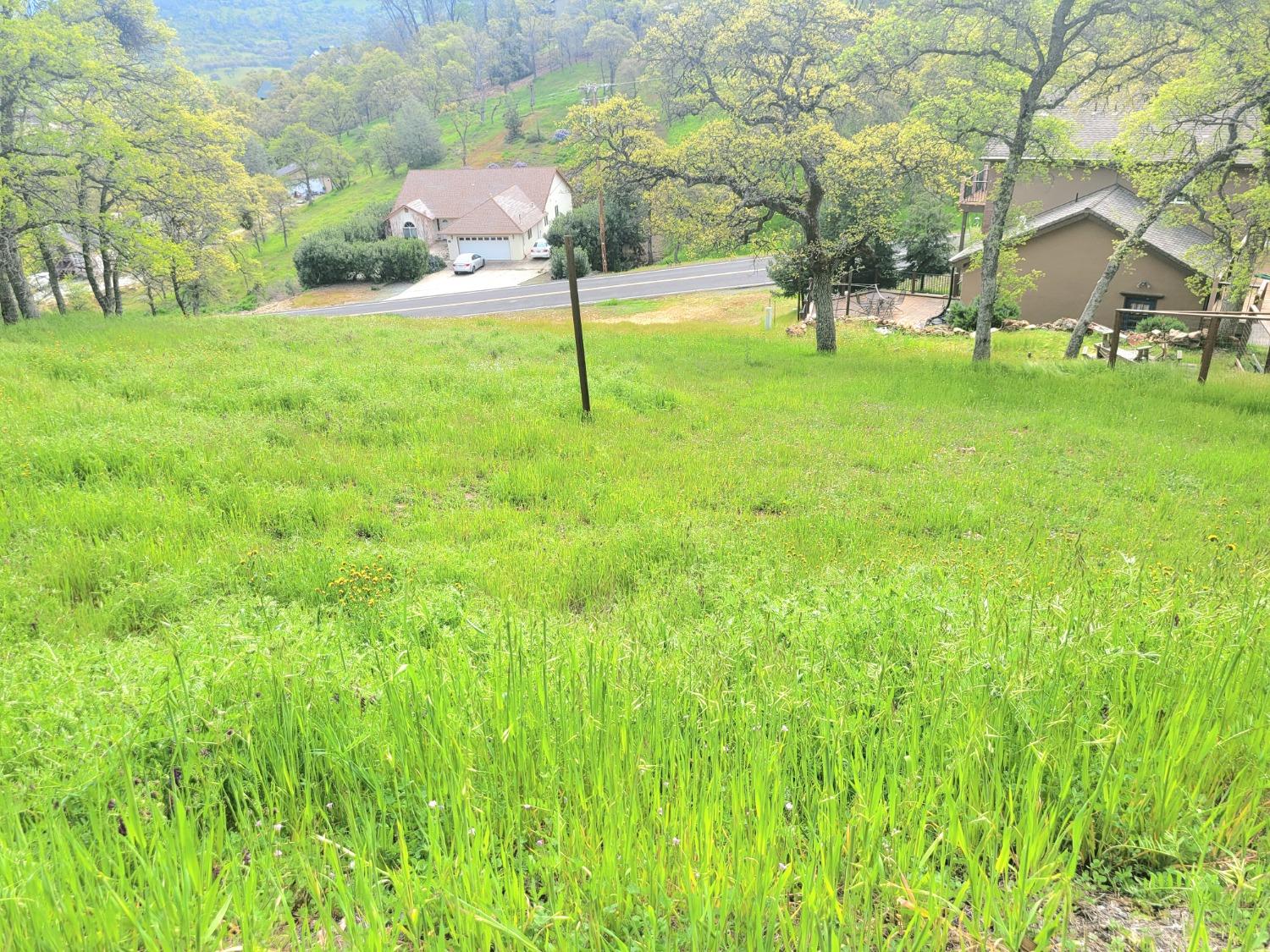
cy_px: 476
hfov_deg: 67.3
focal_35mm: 26
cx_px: 635
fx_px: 954
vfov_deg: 53.1
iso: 40
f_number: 1.8
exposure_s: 1/1429
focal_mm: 5.4
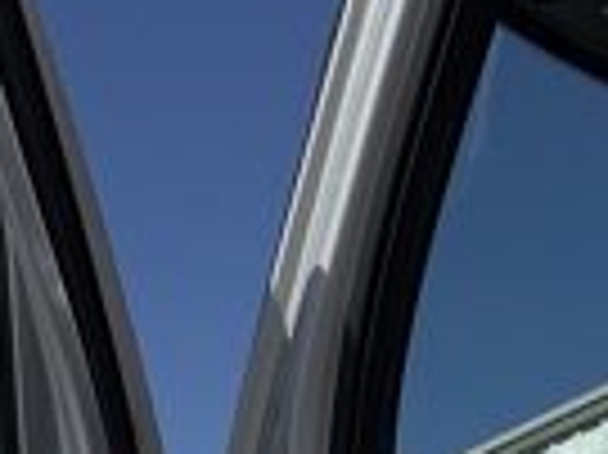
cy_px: 953
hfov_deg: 18.4
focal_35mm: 107
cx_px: 311
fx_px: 1878
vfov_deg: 12.0
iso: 80
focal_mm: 6.76
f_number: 1.78
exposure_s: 1/11905
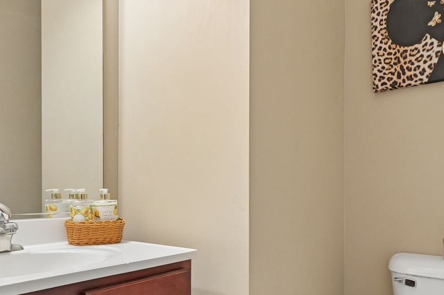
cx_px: 235
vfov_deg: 44.5
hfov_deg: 63.6
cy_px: 188
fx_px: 357
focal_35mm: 29
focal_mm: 14
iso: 1600
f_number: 4
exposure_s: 1/80
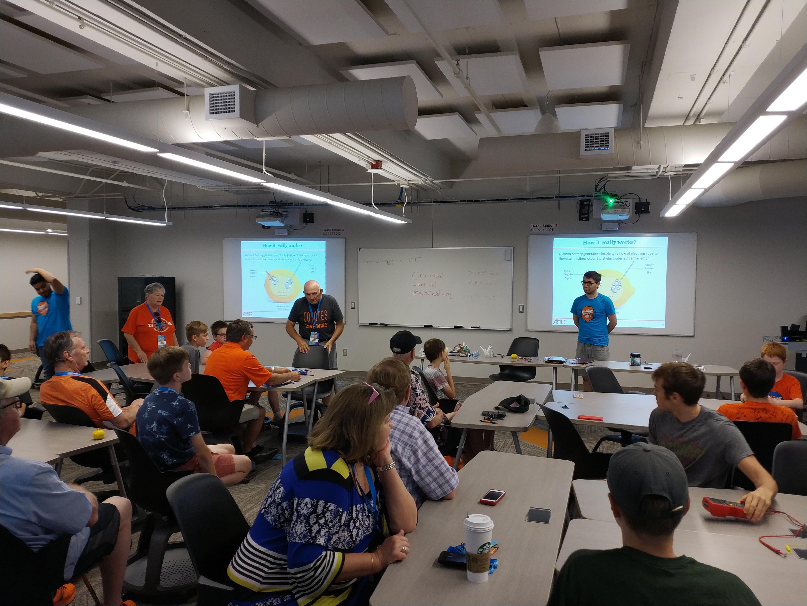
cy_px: 303
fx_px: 746
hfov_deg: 56.8
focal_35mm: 32
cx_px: 404
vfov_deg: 44.2
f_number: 2
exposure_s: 1/40
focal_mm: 4.5
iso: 178
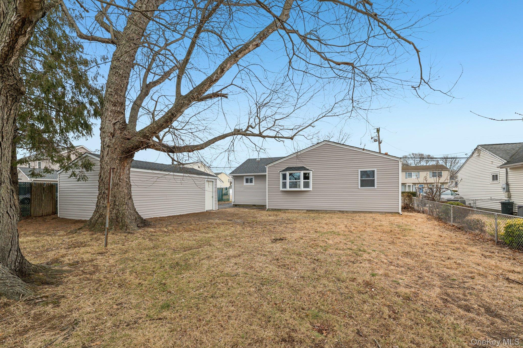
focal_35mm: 14
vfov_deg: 81.2
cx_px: 262
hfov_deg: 104.3
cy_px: 174
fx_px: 203
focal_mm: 14
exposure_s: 1/250
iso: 400
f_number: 9
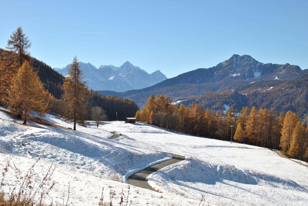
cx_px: 154
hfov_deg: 37.8
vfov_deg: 25.8
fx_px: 450
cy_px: 103
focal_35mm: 52
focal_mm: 35
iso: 100
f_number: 8
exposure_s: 1/320
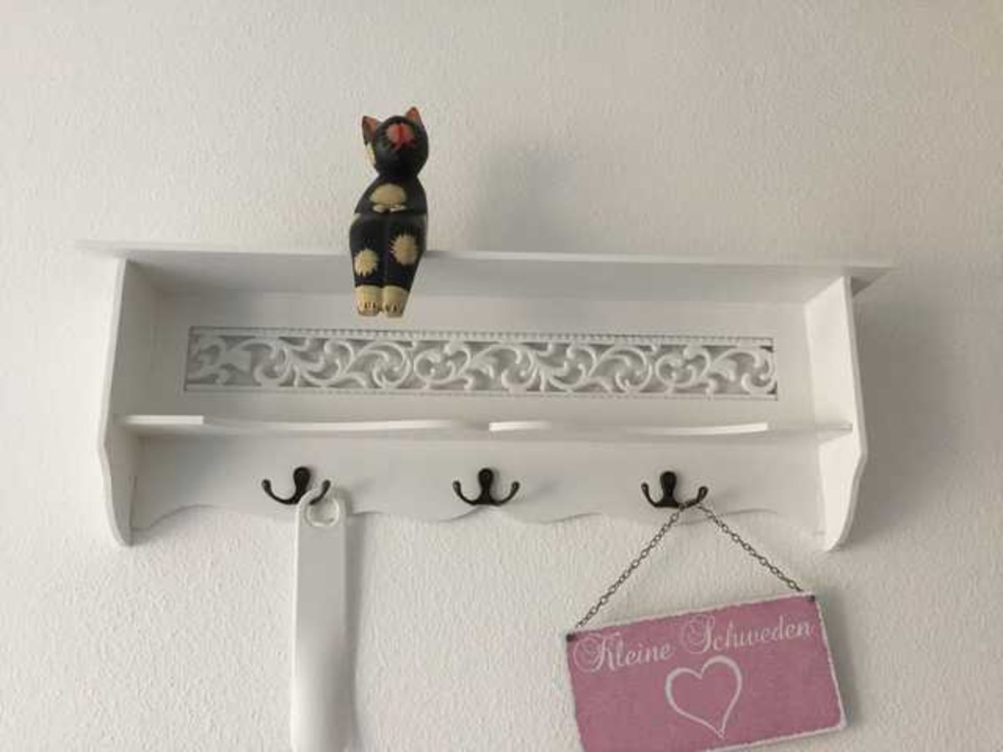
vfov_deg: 48.2
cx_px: 502
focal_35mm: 29
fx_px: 840
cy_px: 376
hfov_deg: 61.7
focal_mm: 4.15
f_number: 2.2
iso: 64
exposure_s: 1/33
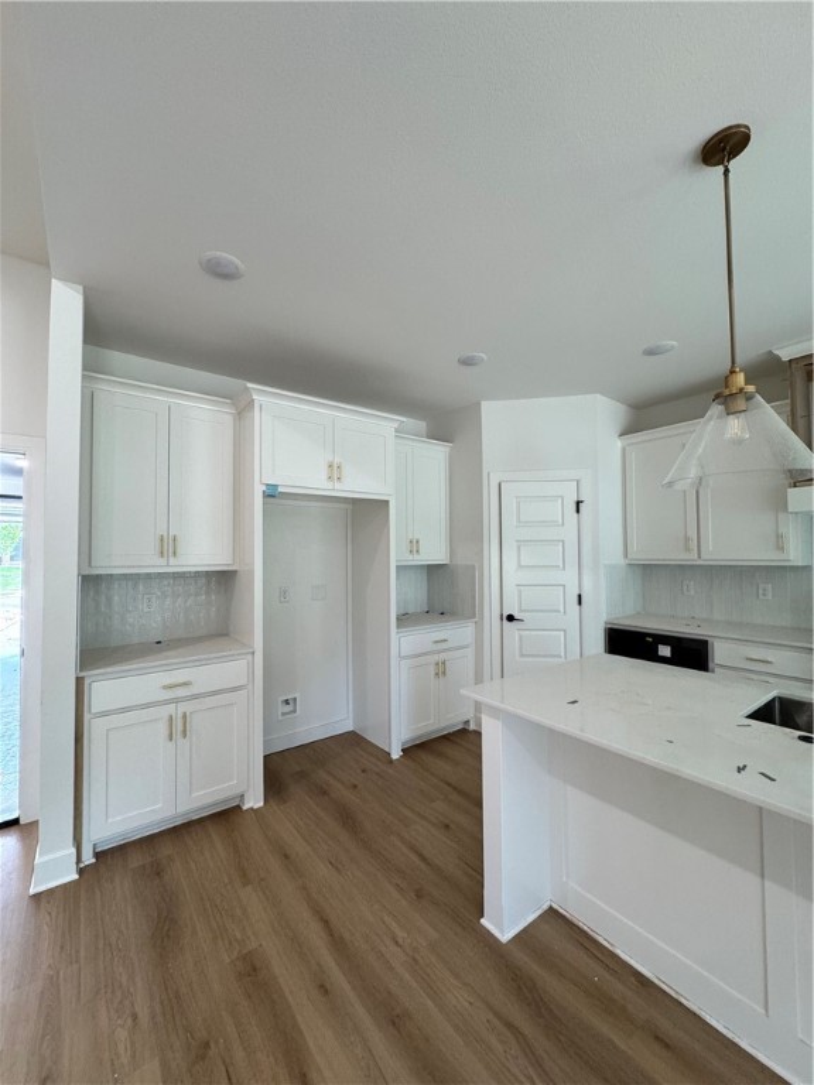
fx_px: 439
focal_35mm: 14
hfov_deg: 85.7
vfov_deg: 102.1
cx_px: 407
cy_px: 542
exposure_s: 1/120
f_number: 2.2
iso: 160
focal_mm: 2.22
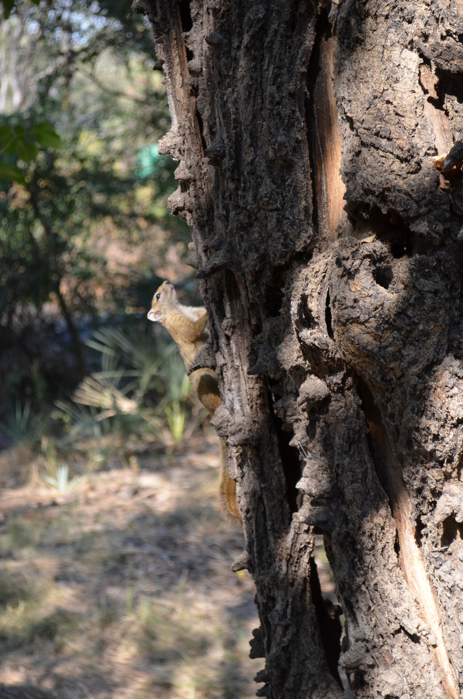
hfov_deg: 16.5
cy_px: 350
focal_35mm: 82
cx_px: 232
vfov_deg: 24.7
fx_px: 1598
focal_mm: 55
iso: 200
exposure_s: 1/160
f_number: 6.3
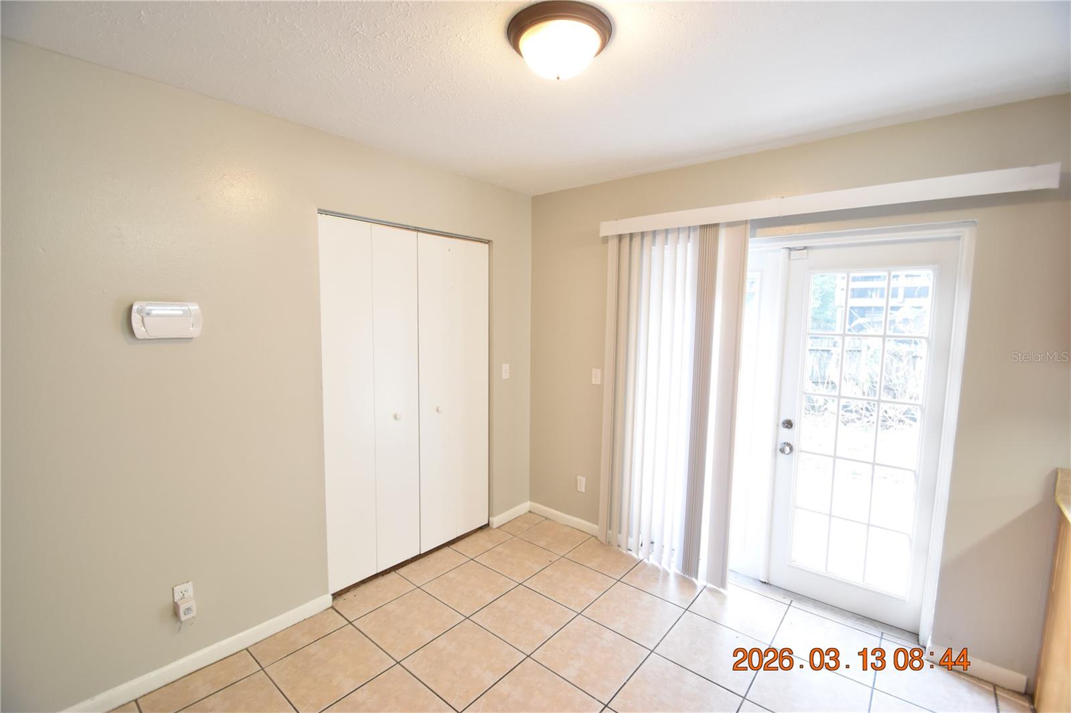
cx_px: 536
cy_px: 356
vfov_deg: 77.3
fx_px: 446
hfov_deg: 100.4
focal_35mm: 15
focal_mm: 10
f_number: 3.5
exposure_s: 1/30
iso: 800
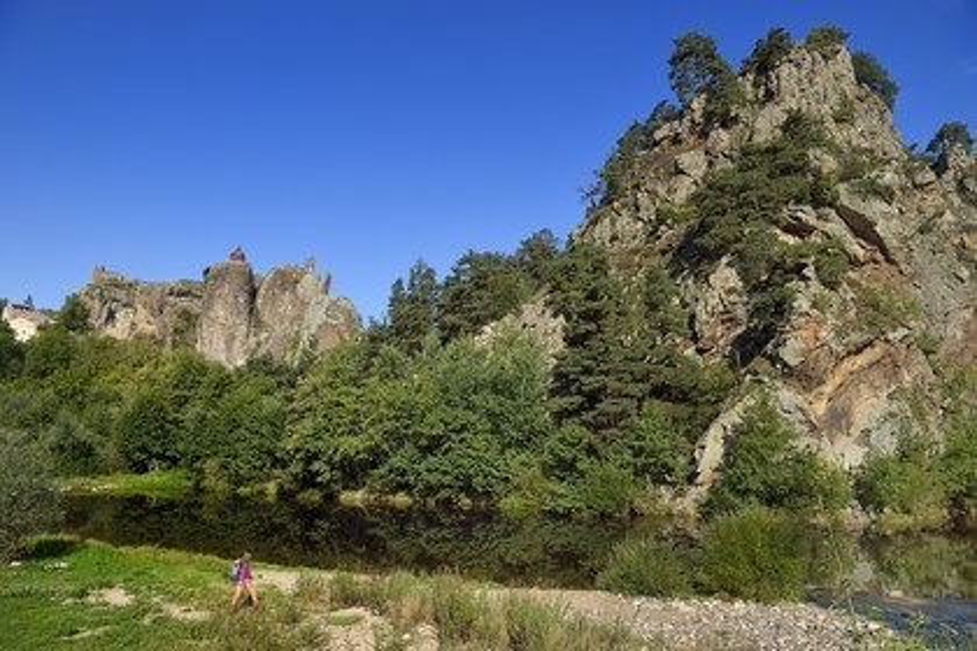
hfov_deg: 73.7
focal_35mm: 24
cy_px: 326
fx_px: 651
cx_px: 488
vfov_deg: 53.1
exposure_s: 1/320
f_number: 10
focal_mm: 24
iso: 200
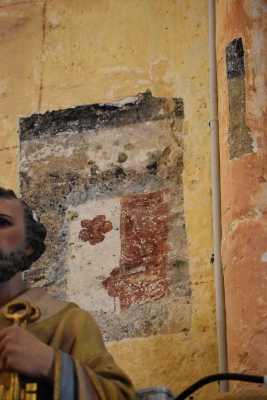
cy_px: 200
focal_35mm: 112
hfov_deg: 12.2
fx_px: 1251
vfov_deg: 18.2
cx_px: 134
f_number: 4.2
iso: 9000
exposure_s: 1/125
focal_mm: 75
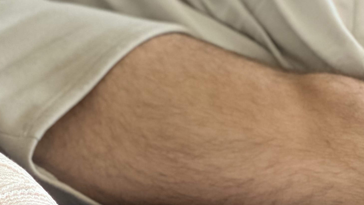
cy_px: 201
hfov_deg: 13.4
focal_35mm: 156
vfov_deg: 7.7
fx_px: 1506
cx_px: -87
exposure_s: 1/122
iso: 250
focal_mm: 6
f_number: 2
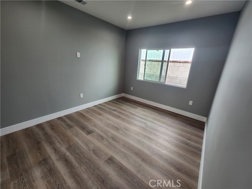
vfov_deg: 89.9
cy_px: 94
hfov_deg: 106.2
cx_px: 126
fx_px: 95
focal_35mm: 13
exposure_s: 1/60
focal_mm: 2.2
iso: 80
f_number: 2.2
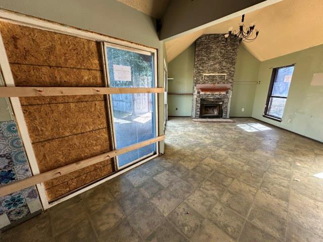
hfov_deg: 102.1
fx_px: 131
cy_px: 121
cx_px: 162
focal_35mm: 14
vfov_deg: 85.7
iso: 125
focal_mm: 2.22
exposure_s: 1/99
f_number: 2.2
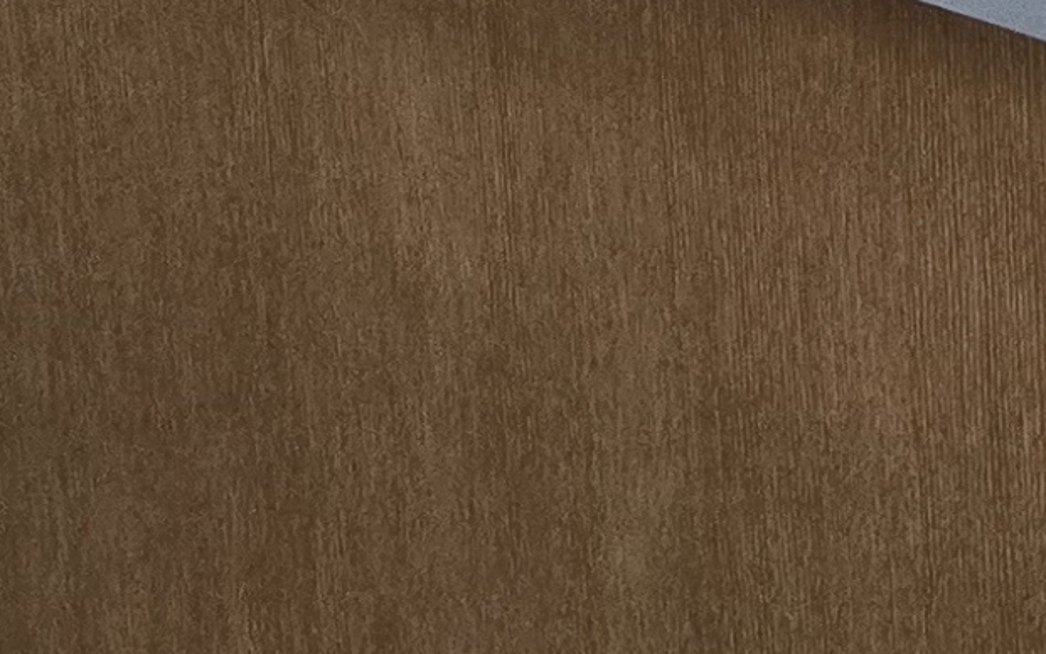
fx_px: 4475
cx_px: 1848
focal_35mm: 157
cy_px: -839
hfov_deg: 12.3
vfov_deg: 7.8
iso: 200
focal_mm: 5.4
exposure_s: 1/120
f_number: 1.8
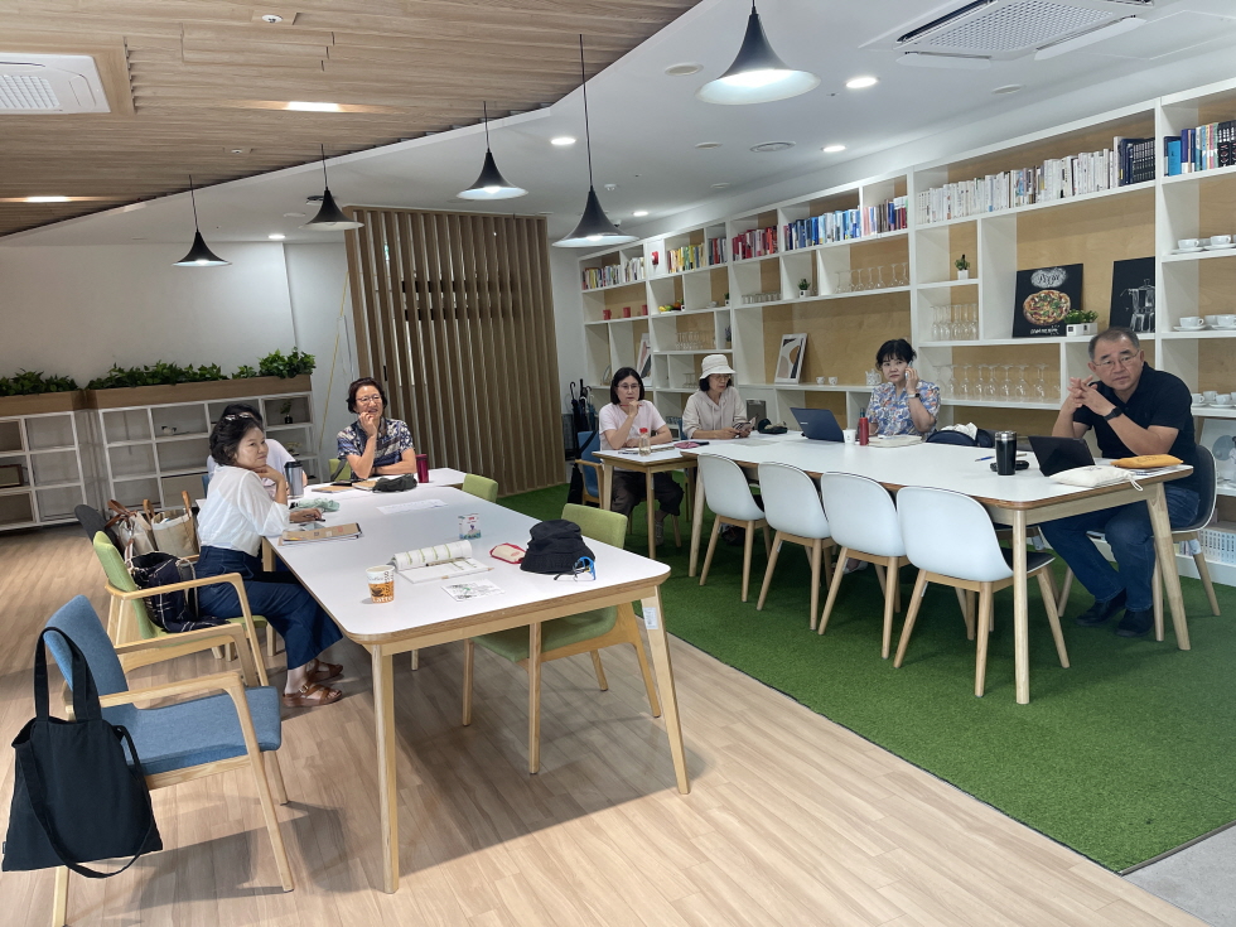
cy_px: 464
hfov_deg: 69.4
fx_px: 893
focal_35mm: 25
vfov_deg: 54.9
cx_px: 618
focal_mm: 5.1
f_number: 1.6
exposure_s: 1/120
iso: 100
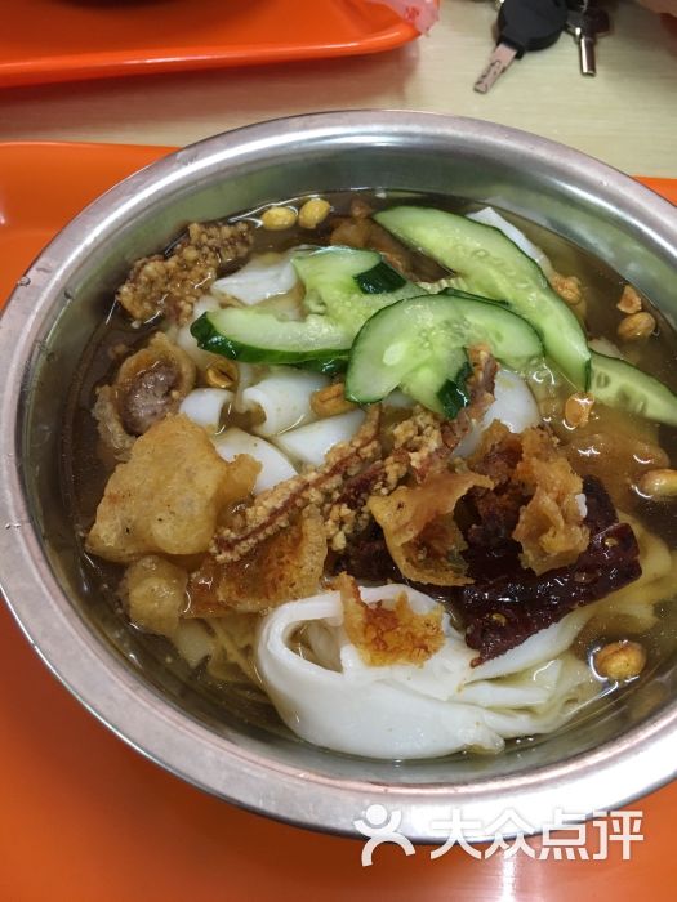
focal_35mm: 29
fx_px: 756
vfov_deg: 61.7
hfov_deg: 48.2
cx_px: 338
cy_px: 451
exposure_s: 1/33
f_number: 2.2
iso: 160
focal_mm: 4.15
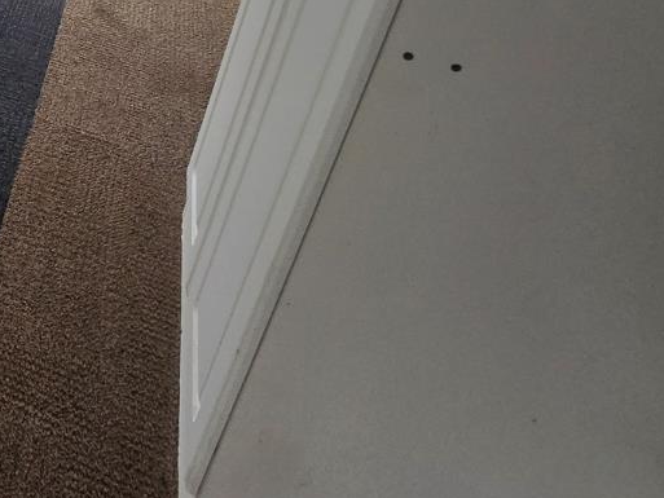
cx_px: -92
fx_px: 729
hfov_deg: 38.9
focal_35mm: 38
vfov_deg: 29.5
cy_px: -165
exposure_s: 1/60
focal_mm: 1.7
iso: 100
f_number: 2.2
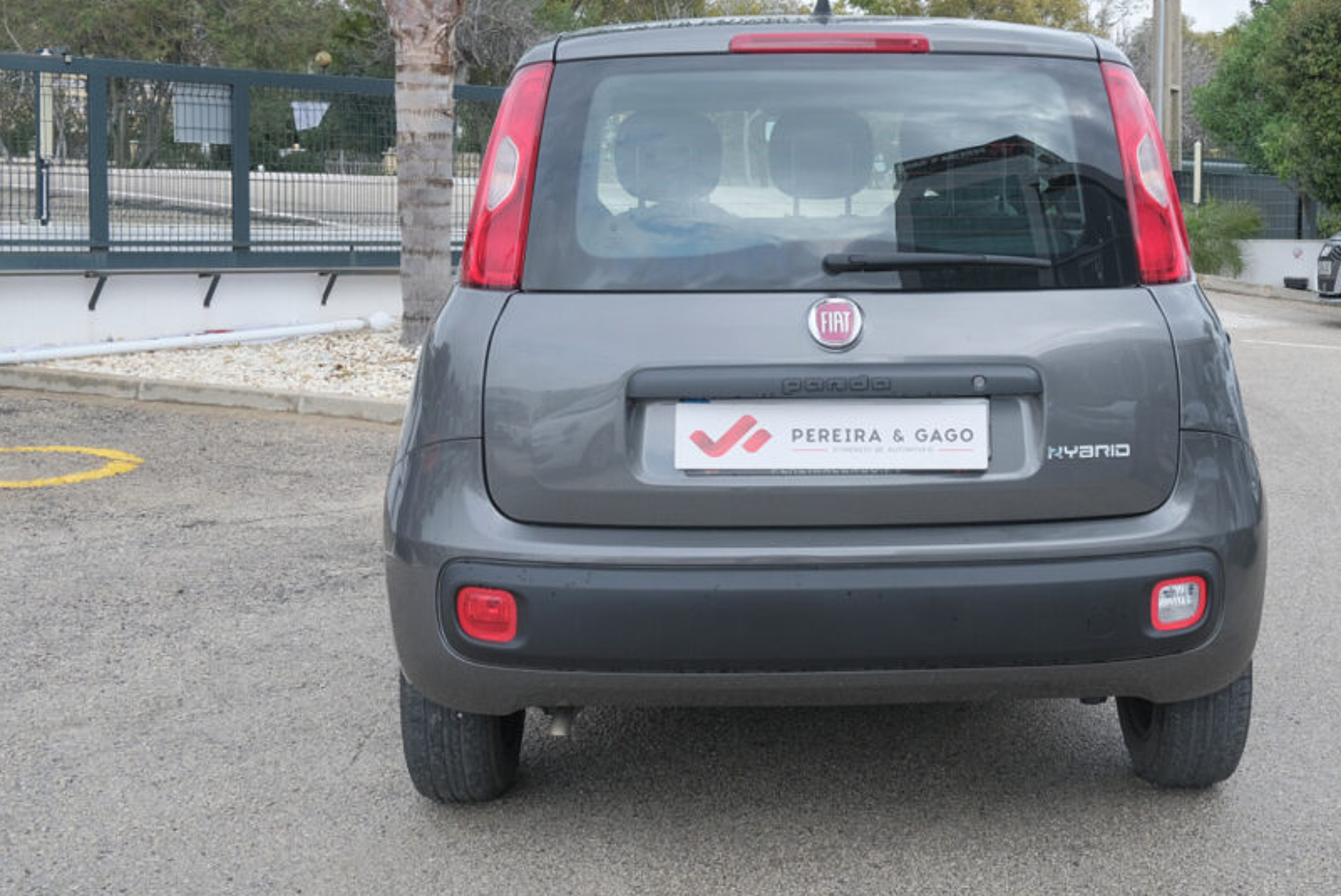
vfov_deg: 29.2
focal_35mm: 46
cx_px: 837
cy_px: 373
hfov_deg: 42.4
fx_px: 1714
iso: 500
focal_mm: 24.2
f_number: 9
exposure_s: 1/125
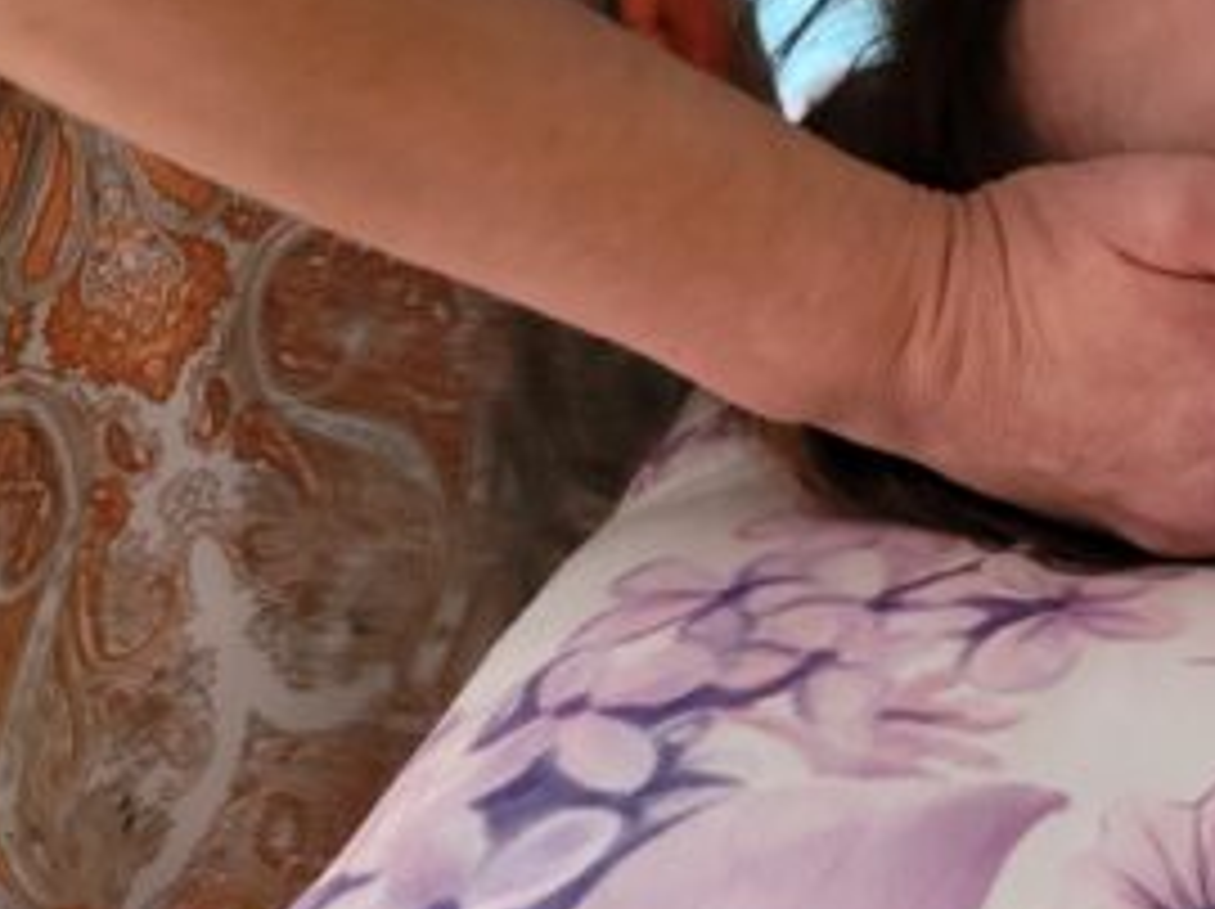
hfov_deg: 24.4
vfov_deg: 19.0
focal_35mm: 74
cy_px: -104
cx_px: 1377
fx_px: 2595
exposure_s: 1/25
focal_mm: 5.4
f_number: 1.8
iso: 640
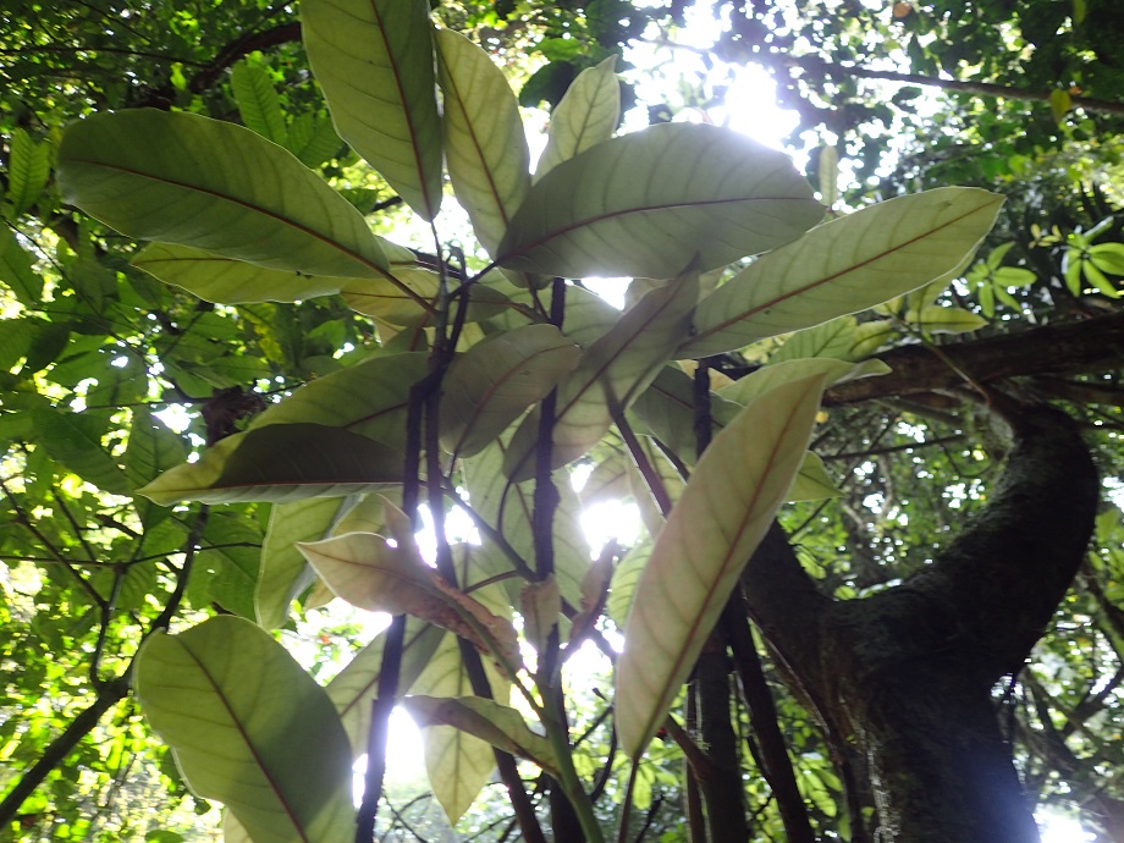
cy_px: 422
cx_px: 562
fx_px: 974
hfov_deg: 60.0
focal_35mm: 30
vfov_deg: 46.8
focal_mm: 5.5
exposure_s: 1/60
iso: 125
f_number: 2.3
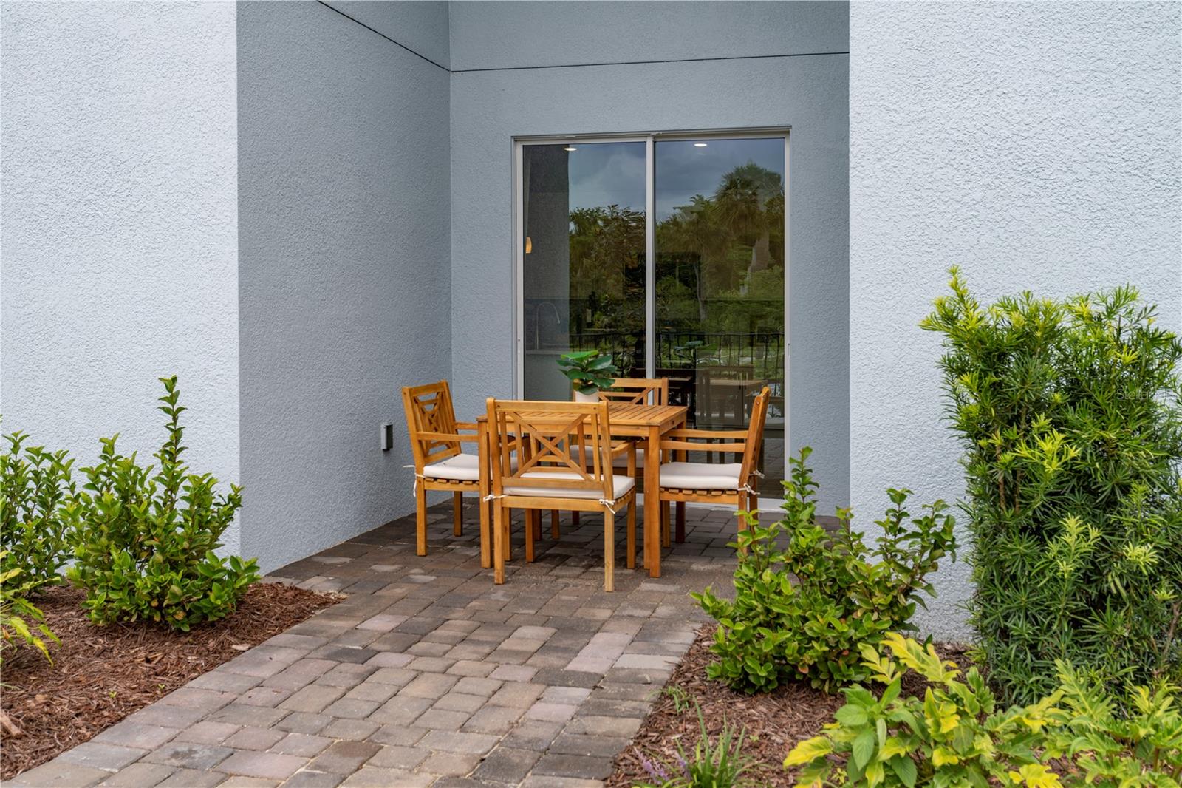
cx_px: 591
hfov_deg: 54.4
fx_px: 1149
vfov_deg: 37.8
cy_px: 394
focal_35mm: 35
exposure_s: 1/100
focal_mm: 35
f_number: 7.1
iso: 50
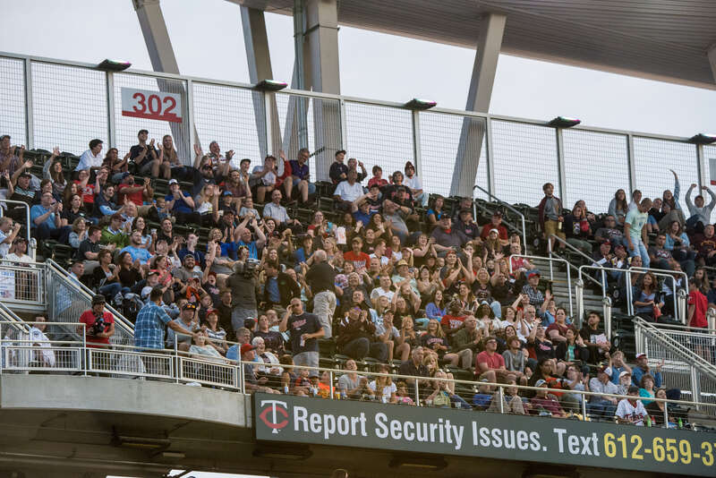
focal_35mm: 210
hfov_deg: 9.8
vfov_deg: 6.5
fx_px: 4178
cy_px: 239
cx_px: 358
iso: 2500
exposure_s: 1/250
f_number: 8
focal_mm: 210
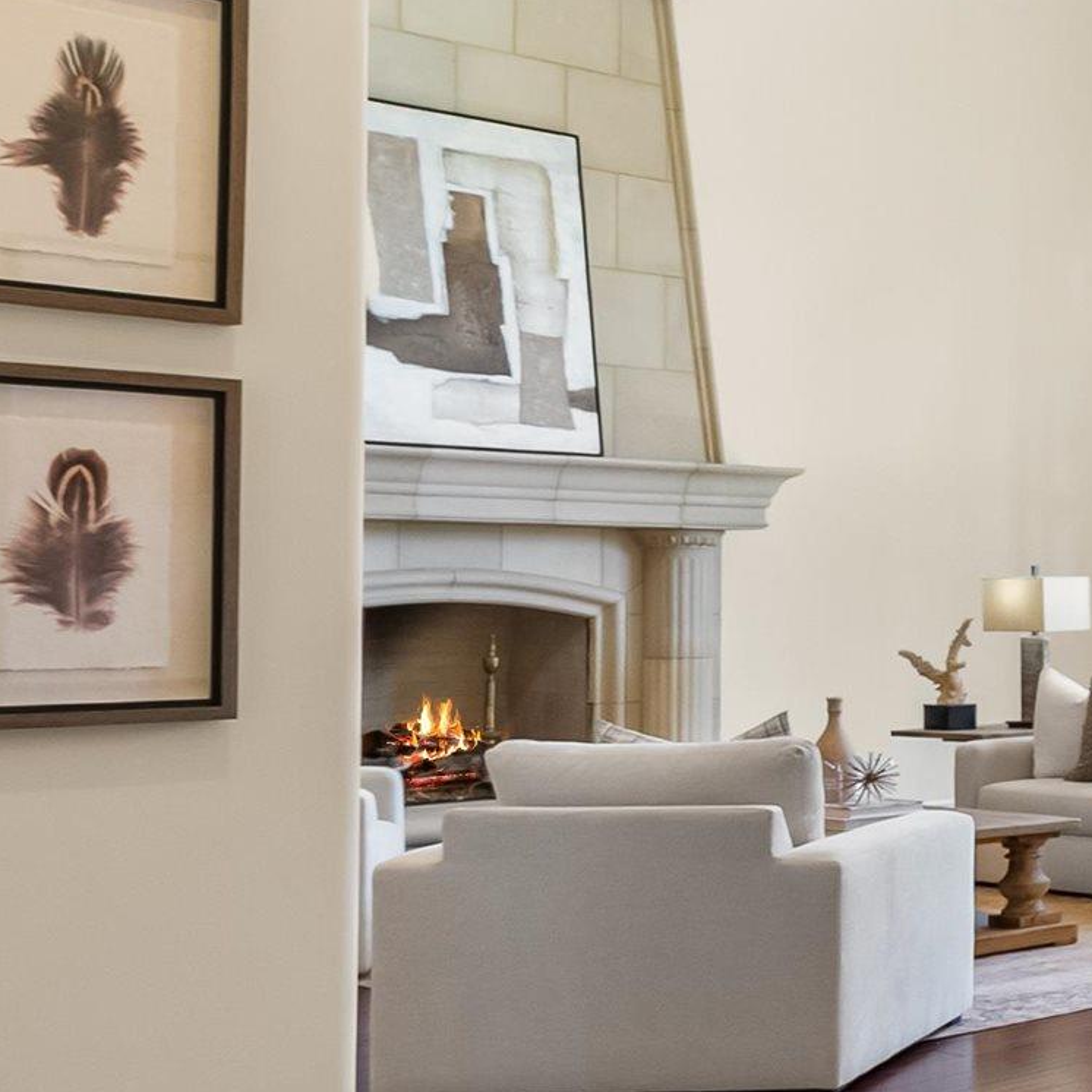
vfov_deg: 30.6
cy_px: 559
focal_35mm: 56
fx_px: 1999
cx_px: 1954
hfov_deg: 21.0
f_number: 11
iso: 640
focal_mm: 16
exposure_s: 1/4
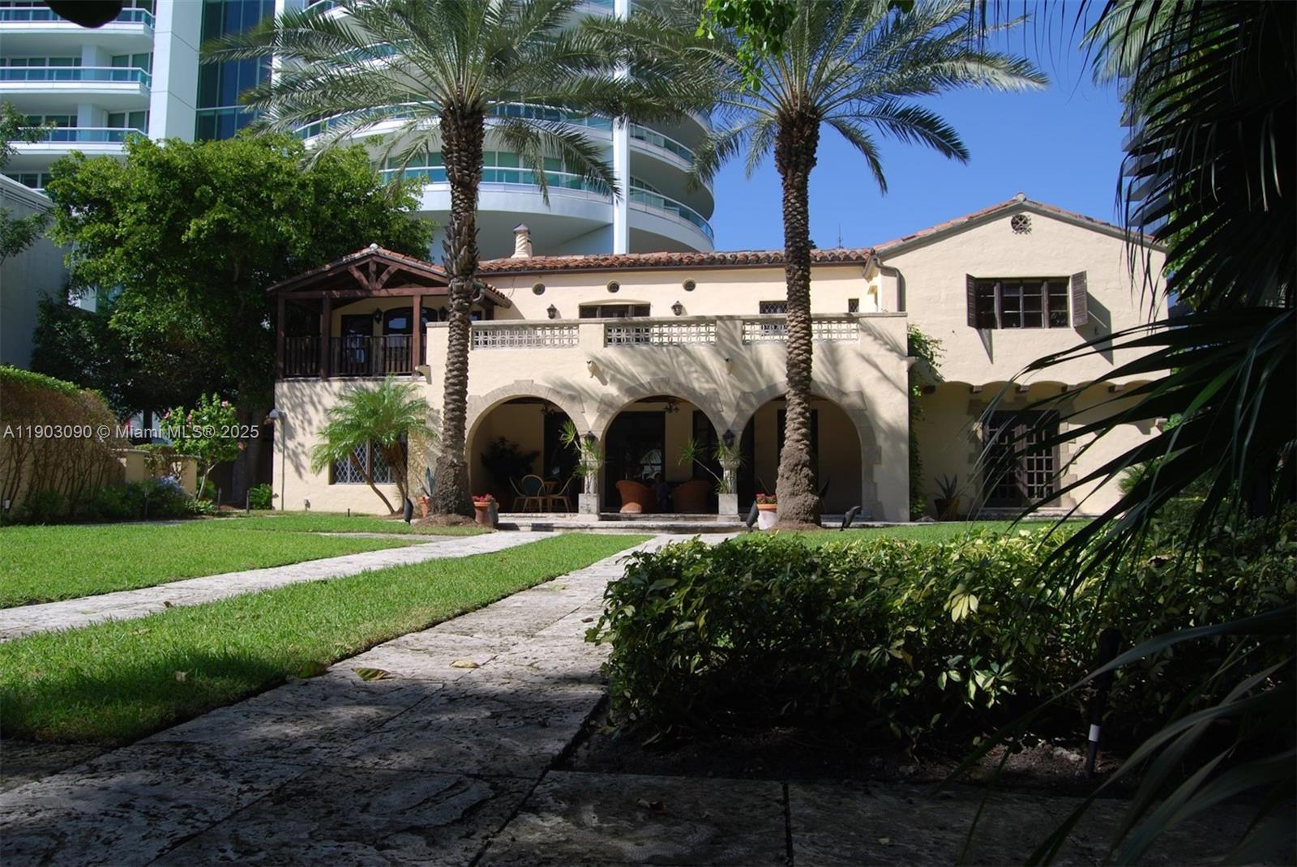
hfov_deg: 67.3
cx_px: 648
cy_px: 434
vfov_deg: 48.0
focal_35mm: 27
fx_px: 974
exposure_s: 1/250
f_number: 8
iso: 100
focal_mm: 18
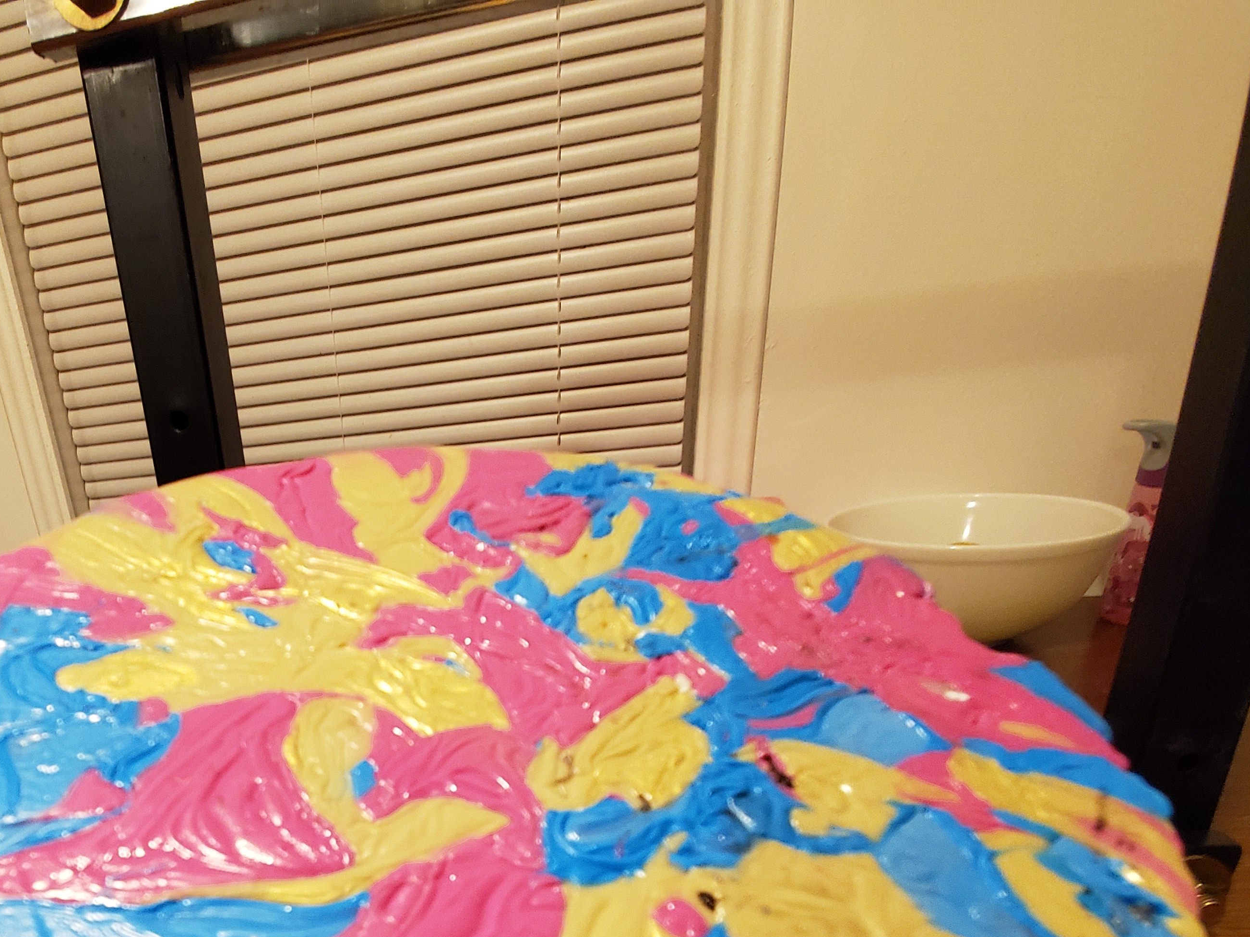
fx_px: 830
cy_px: 829
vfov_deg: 52.4
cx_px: 323
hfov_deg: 69.4
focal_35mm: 23
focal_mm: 1.8
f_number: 2.2
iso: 500
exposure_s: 1/40
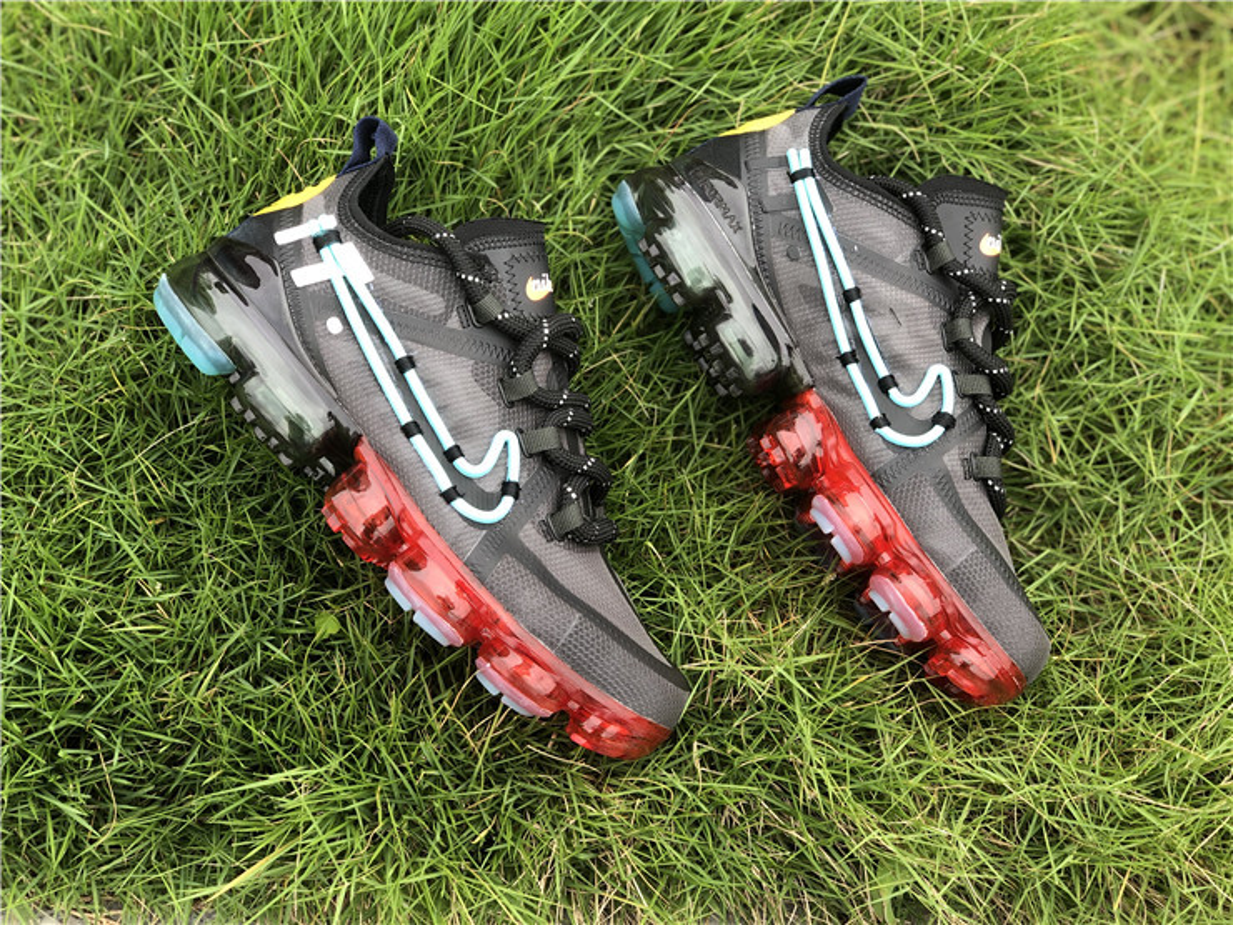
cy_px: 462
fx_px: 1852
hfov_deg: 36.8
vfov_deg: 28.0
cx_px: 616
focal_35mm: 52
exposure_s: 1/120
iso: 25
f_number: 2.4
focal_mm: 6
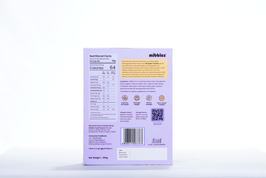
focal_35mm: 127
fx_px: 939
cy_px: 89
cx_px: 133
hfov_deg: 16.1
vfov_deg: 10.8
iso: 640
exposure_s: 1/400
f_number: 8
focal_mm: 85
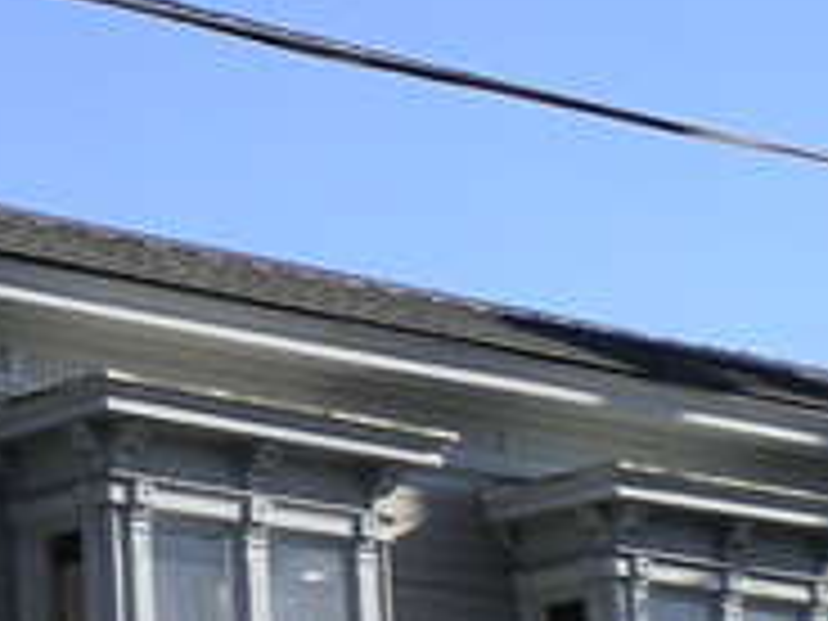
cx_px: -252
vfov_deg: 9.0
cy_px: 594
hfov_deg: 11.7
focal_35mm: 165
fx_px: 3947
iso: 50
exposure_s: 1/304
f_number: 4.6
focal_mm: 6.3
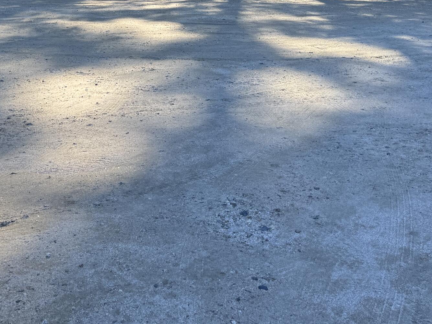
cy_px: -10
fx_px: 674
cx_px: 133
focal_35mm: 54
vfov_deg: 25.5
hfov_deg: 35.1
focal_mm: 6.76
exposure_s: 1/966
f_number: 1.78
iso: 80
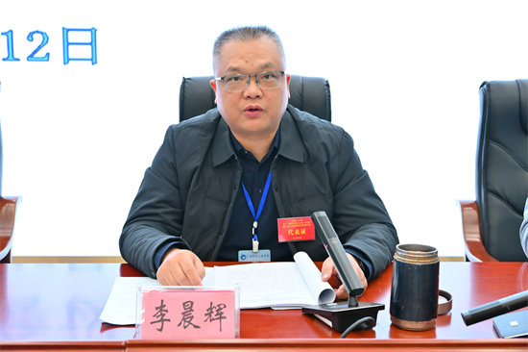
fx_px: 733
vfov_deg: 27.0
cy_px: 176
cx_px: 264
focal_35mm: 50
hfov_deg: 39.6
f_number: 5.6
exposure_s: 1/80
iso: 2200
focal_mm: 50
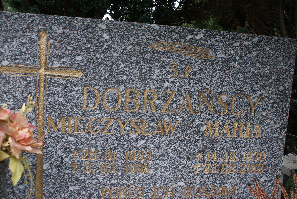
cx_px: 148
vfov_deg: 32.0
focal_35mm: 42
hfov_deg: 46.3
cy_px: 100
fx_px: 347
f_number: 4.5
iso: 160
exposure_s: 1/50
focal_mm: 28
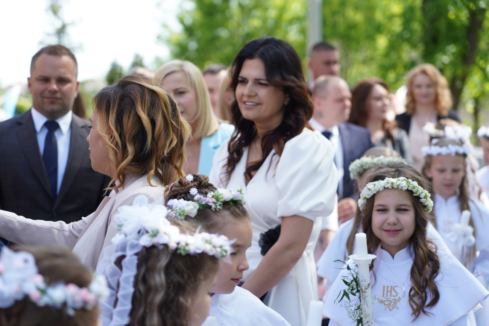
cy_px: 163
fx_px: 1426
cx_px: 244
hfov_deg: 19.5
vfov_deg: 13.0
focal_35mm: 105
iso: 100
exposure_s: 1/160
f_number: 4
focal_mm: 105
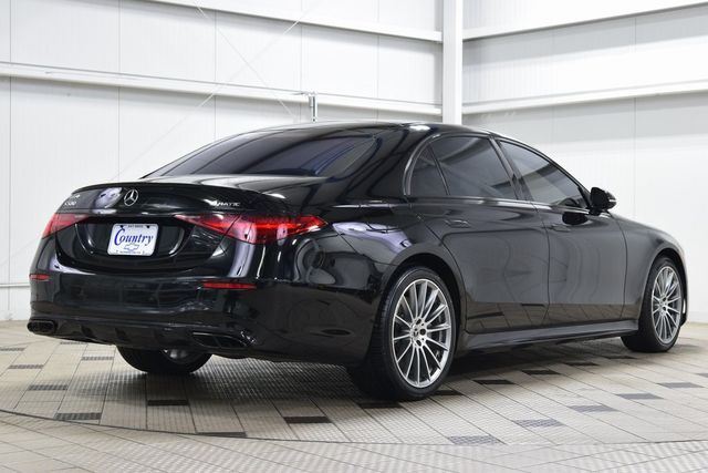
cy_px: 236
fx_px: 1239
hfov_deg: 31.9
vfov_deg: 21.6
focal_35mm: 63
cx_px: 354
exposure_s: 1/15
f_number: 6.3
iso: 720
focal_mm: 42
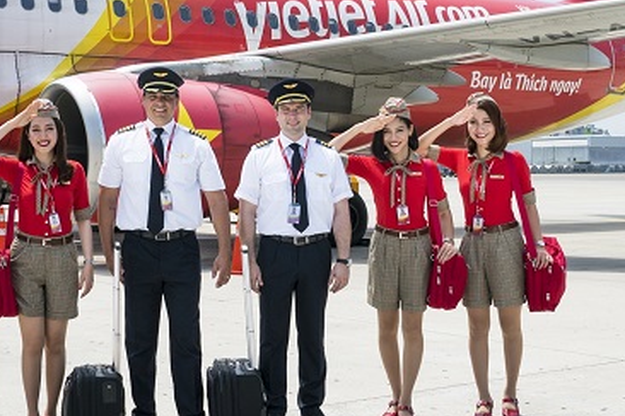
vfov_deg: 21.2
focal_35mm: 64
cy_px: 164
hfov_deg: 31.2
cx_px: 212
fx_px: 1111
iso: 200
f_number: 8
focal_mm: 26
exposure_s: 1/800
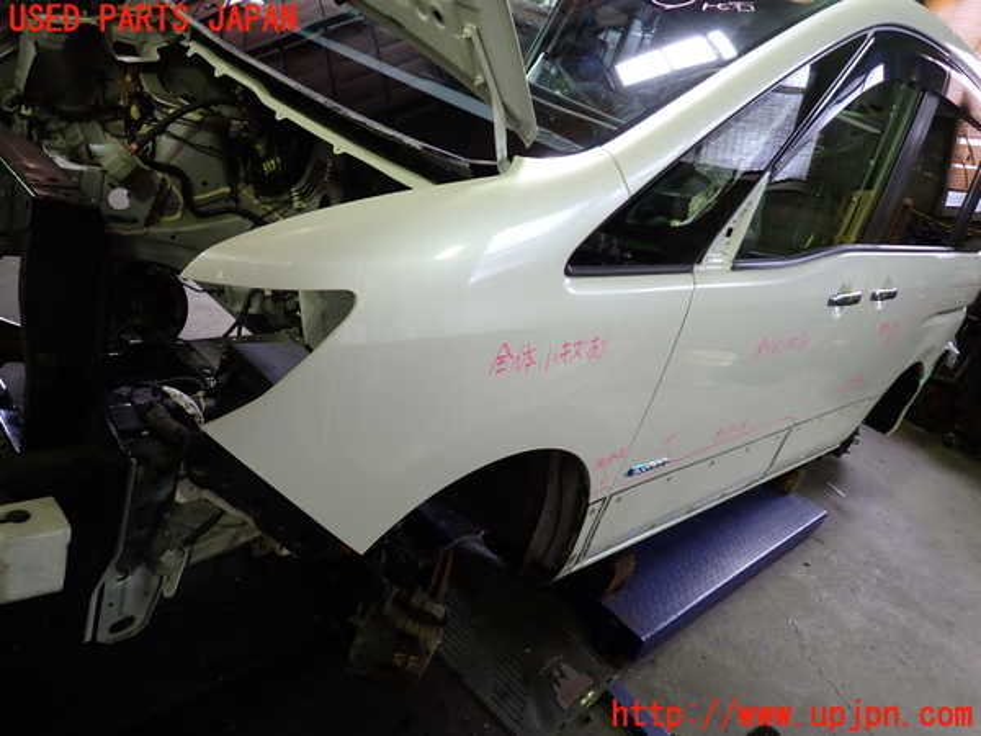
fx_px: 708
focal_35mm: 25
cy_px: 368
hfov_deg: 69.4
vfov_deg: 54.9
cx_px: 490
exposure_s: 1/50
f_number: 2
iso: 200
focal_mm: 4.5
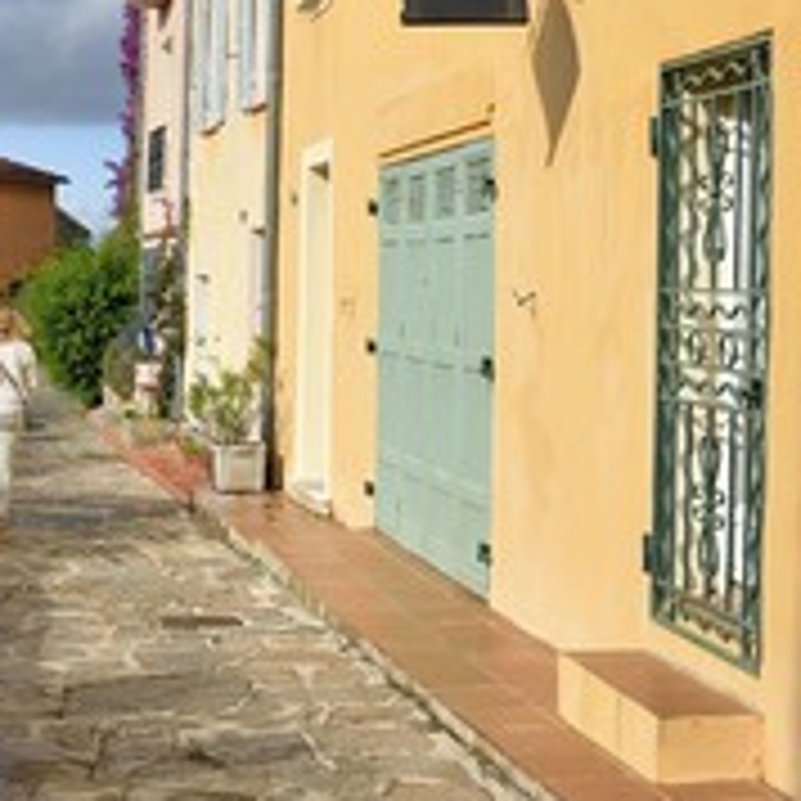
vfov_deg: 26.6
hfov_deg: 26.1
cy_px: 220
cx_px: 90
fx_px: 1675
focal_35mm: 64
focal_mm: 32
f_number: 13
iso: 200
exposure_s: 1/160
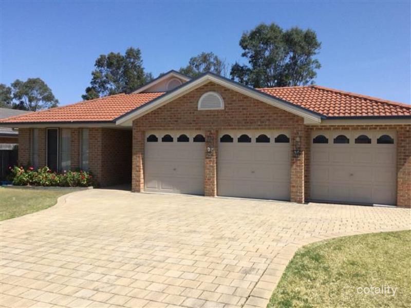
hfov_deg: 58.4
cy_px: 154
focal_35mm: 31
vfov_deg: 45.4
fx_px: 368
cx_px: 206
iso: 25
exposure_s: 1/2915
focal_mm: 3.3
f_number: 2.4
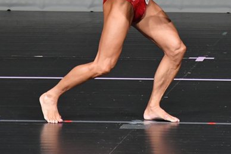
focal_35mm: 749
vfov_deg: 1.8
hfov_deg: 2.8
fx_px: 4802
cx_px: 164
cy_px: 7
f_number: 5.6
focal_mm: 250
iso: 4000
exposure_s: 1/400
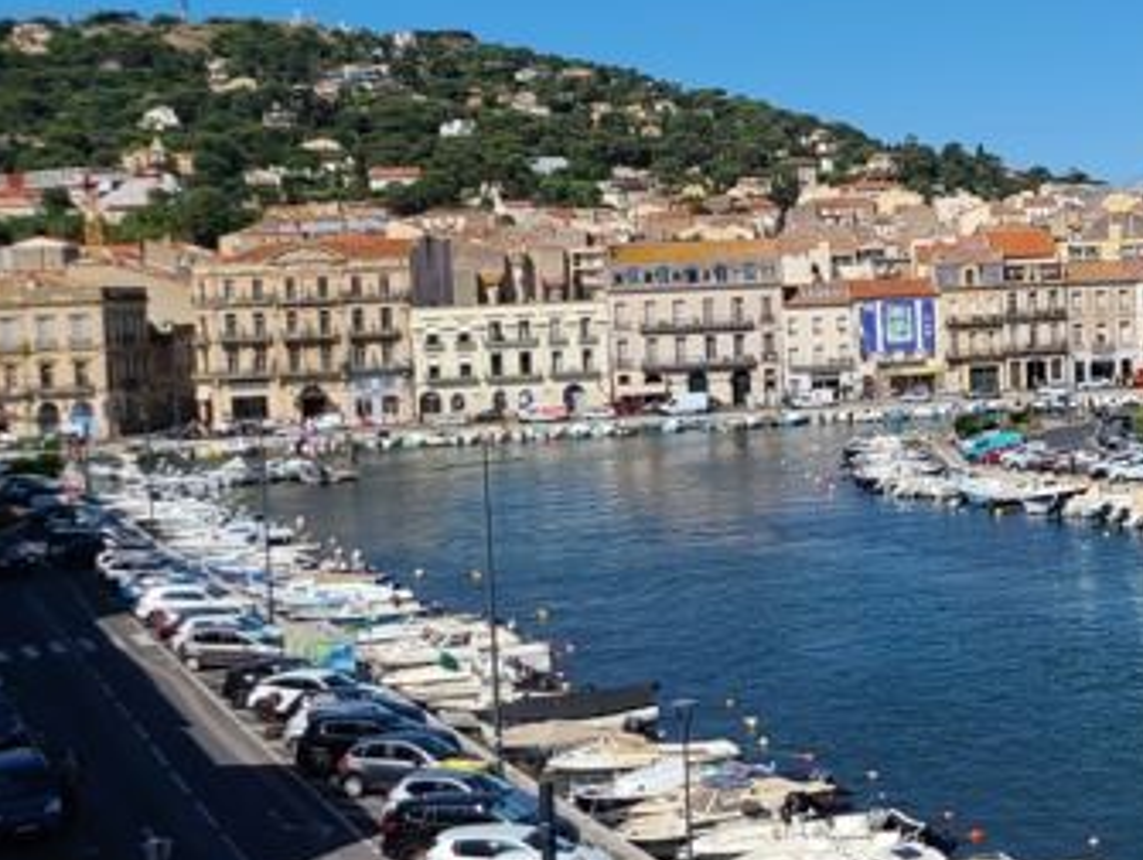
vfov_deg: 23.7
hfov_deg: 29.5
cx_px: 1082
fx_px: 2049
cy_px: 392
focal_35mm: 62
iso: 40
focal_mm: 5.4
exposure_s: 1/4043
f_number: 1.8
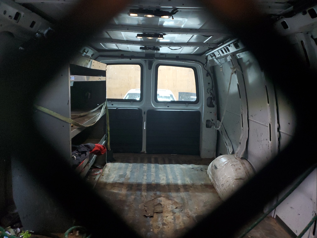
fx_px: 238
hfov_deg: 67.3
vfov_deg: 53.1
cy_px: 119
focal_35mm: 26
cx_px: 158
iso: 299
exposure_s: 1/20
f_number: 1.5
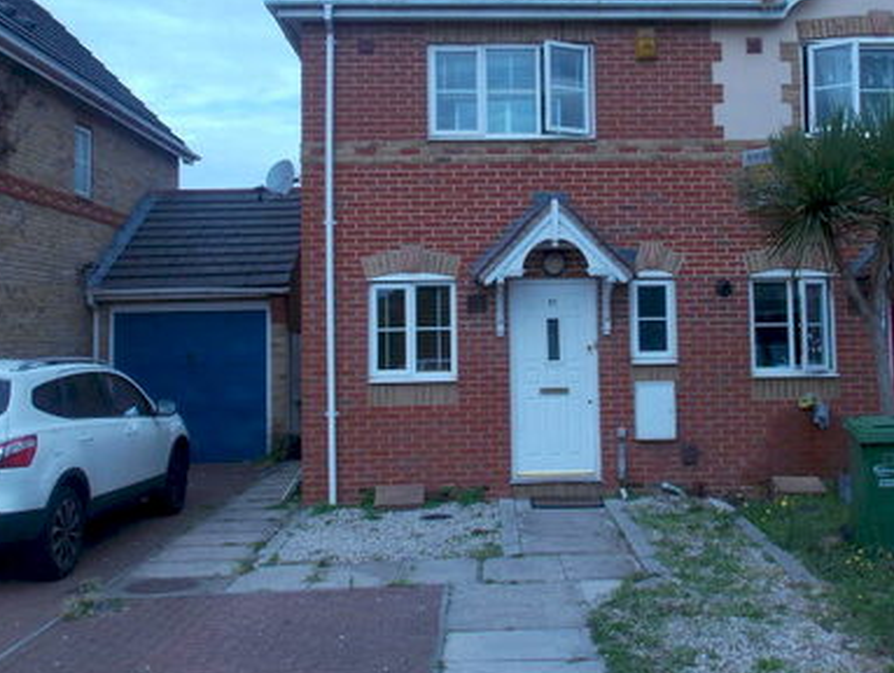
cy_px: 258
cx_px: 518
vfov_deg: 34.3
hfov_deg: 44.6
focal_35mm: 42
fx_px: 1086
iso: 80
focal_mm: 4
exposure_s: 1/1000
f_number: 3.1
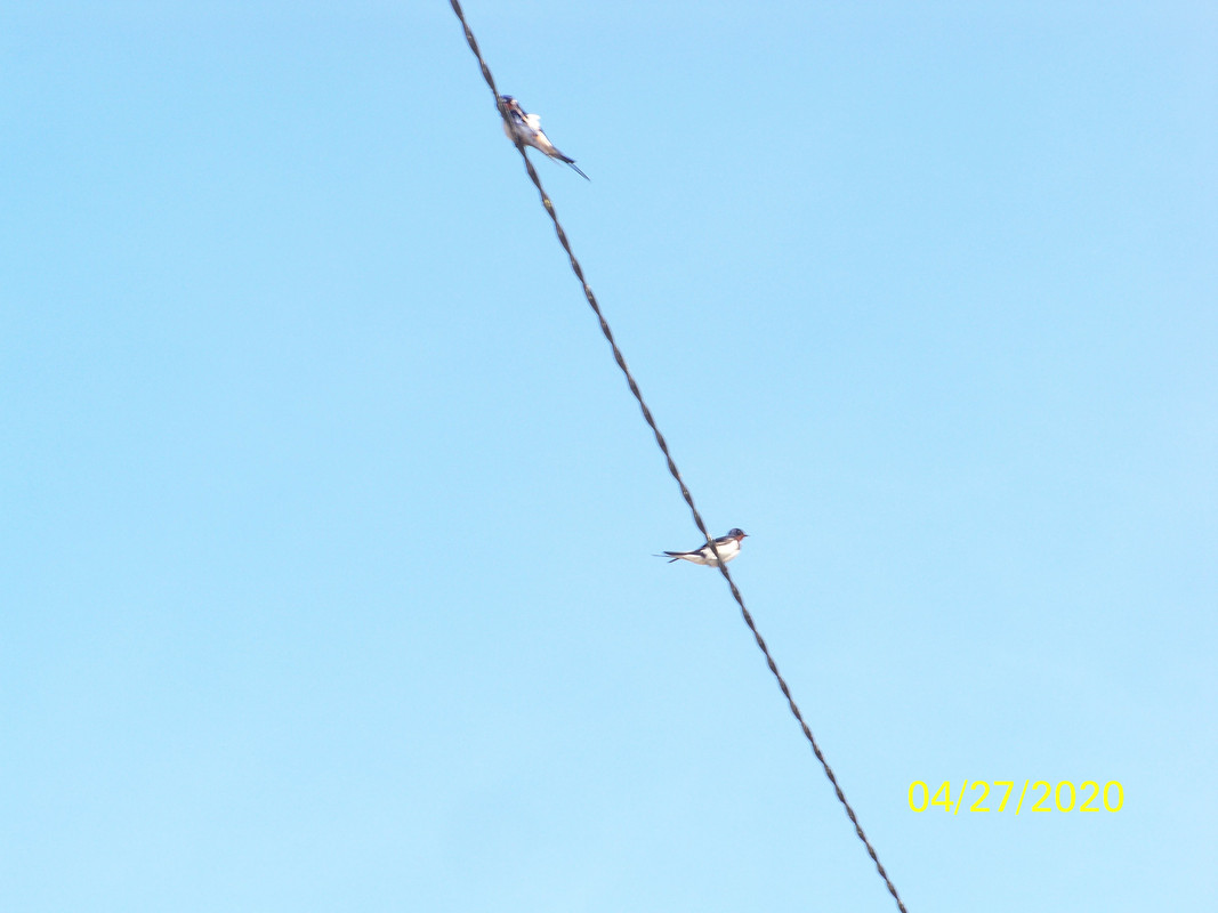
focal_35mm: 274
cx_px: 609
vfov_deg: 5.4
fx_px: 9640
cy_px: 456
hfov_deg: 7.2
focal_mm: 44.5
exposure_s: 1/125
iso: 64
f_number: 5.6
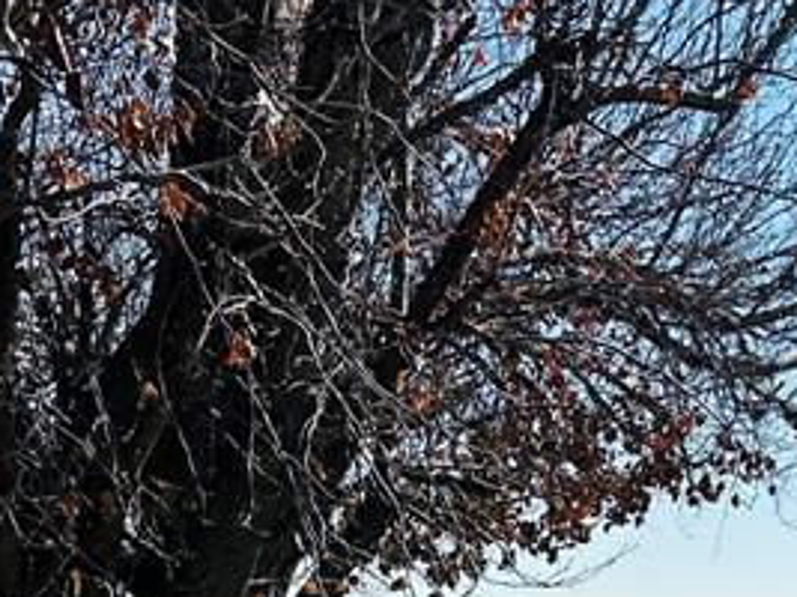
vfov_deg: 15.1
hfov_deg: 21.3
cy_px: 830
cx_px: 493
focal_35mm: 92
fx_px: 2117
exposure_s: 1/3861
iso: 80
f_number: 1.78
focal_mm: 6.86
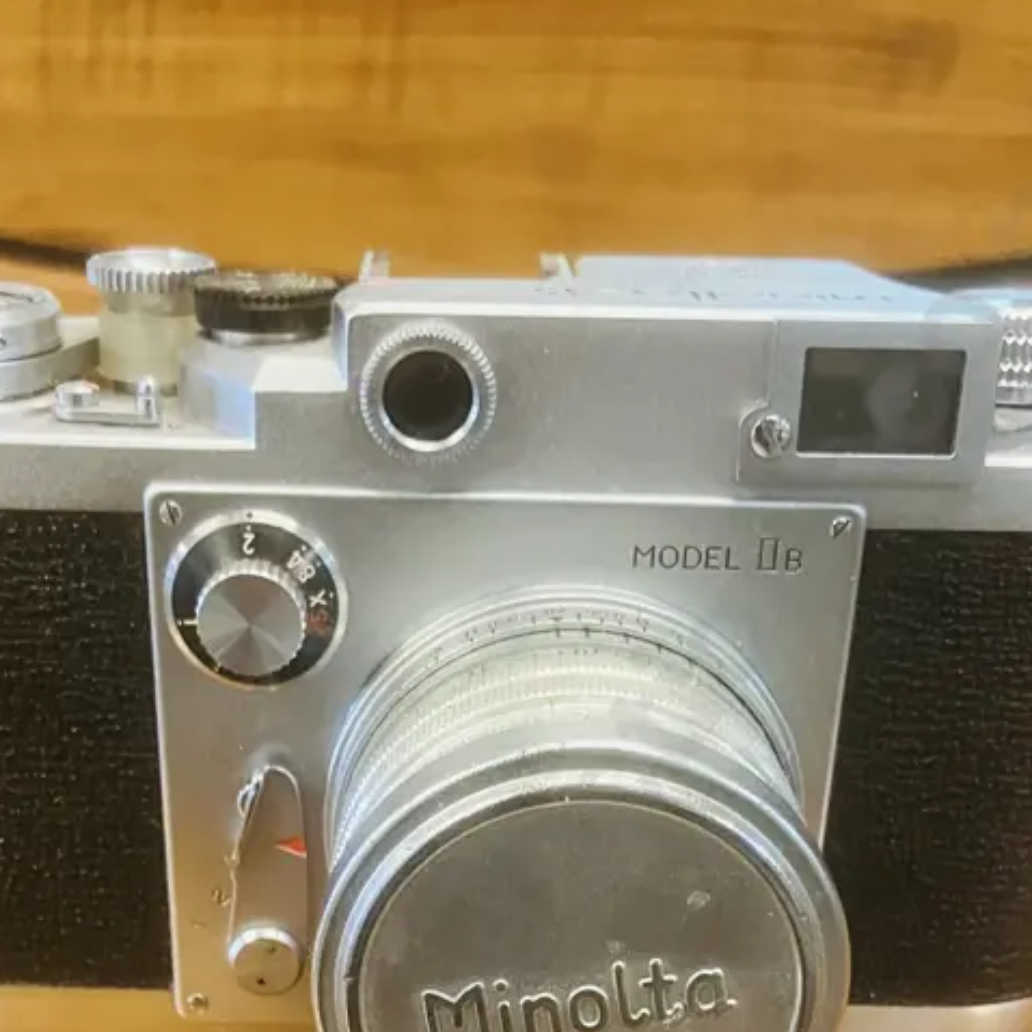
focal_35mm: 53
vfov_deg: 30.1
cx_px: 445
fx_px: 1788
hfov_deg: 32.2
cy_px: 1019
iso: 250
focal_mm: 3.99
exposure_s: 1/50
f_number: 1.8
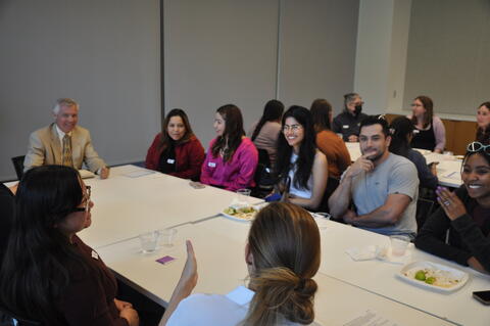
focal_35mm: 36
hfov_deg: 53.2
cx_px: 245
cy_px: 163
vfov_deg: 36.8
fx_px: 489
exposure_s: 1/80
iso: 400
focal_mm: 24
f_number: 4.5
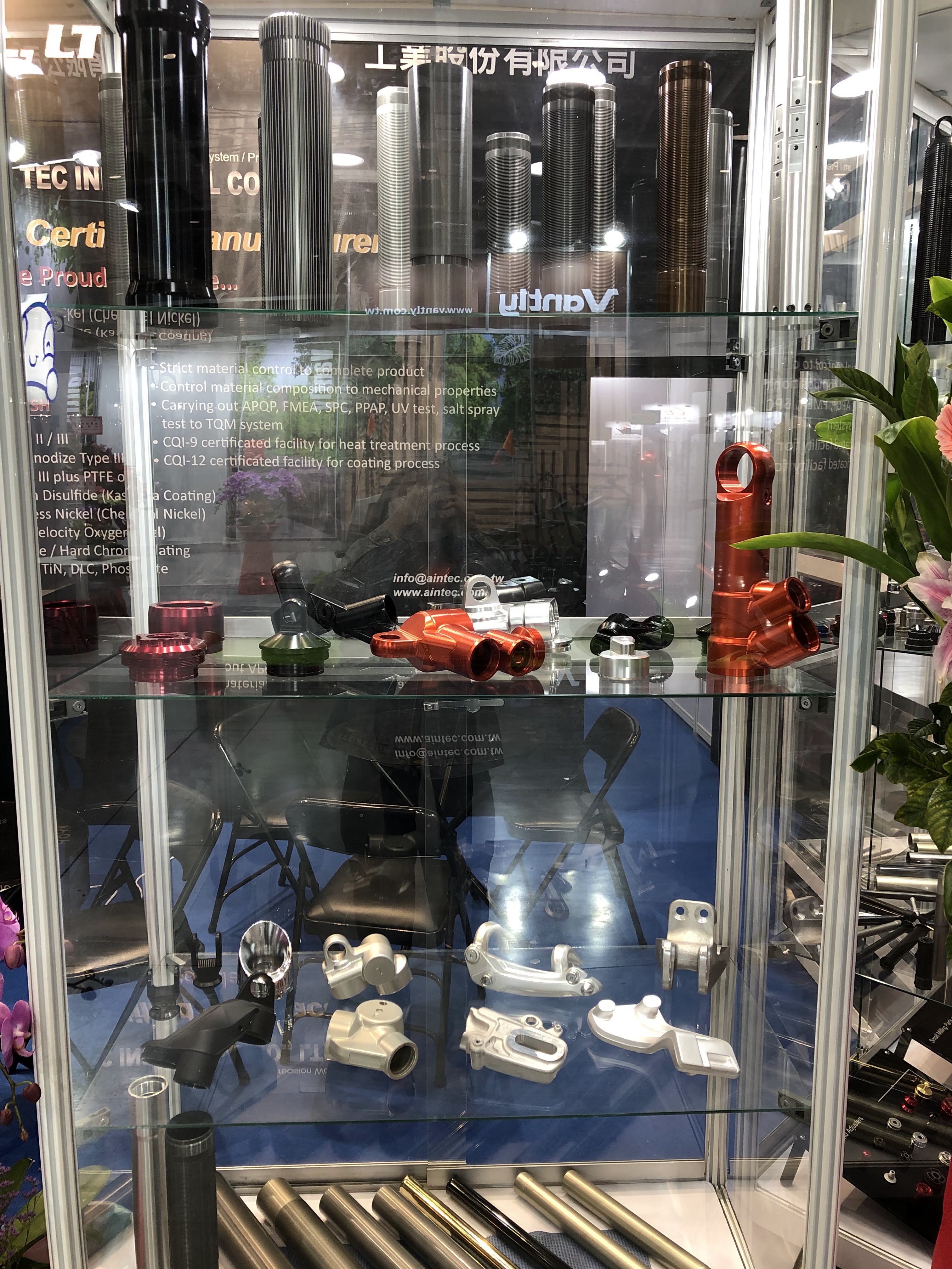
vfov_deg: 63.4
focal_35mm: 28
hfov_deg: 49.7
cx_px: 476
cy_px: 634
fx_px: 1027
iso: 40
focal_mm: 3.99
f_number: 1.8
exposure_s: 1/24
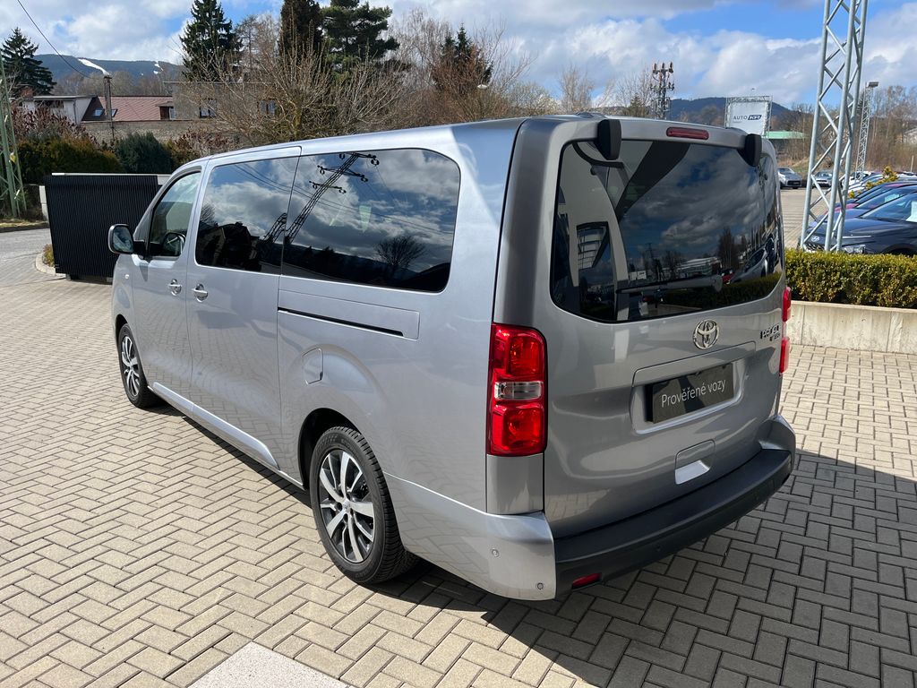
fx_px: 689
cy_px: 344
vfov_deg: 53.1
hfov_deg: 67.3
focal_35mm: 26
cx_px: 458
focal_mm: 5.1
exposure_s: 1/2755
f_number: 1.6
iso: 50
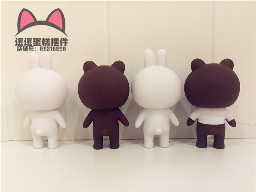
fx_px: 214
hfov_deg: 61.7
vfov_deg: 48.2
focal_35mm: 29
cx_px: 128
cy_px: 96
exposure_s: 1/33
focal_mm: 4.15
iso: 160
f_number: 2.2
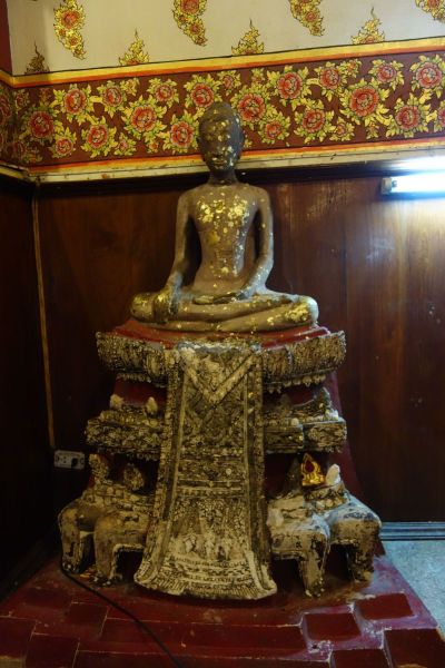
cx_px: 222
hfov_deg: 46.4
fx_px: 519
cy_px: 334
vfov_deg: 65.5
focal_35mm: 28
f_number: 1.8
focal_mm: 10.4
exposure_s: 1/40
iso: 800
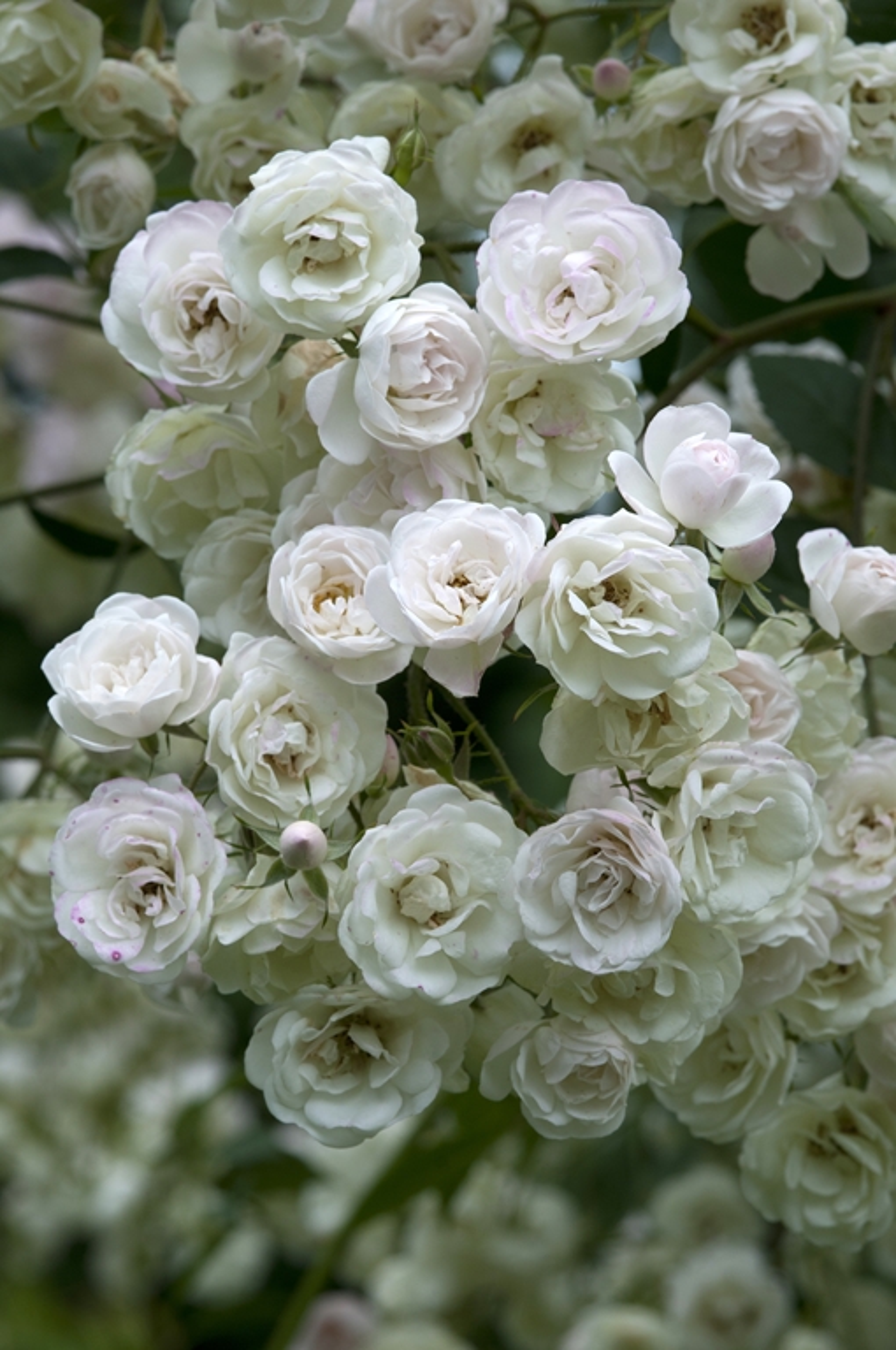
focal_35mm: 158
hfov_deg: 8.7
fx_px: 5896
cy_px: 675
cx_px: 448
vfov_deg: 13.1
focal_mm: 105
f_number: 10
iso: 200
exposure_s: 1/200
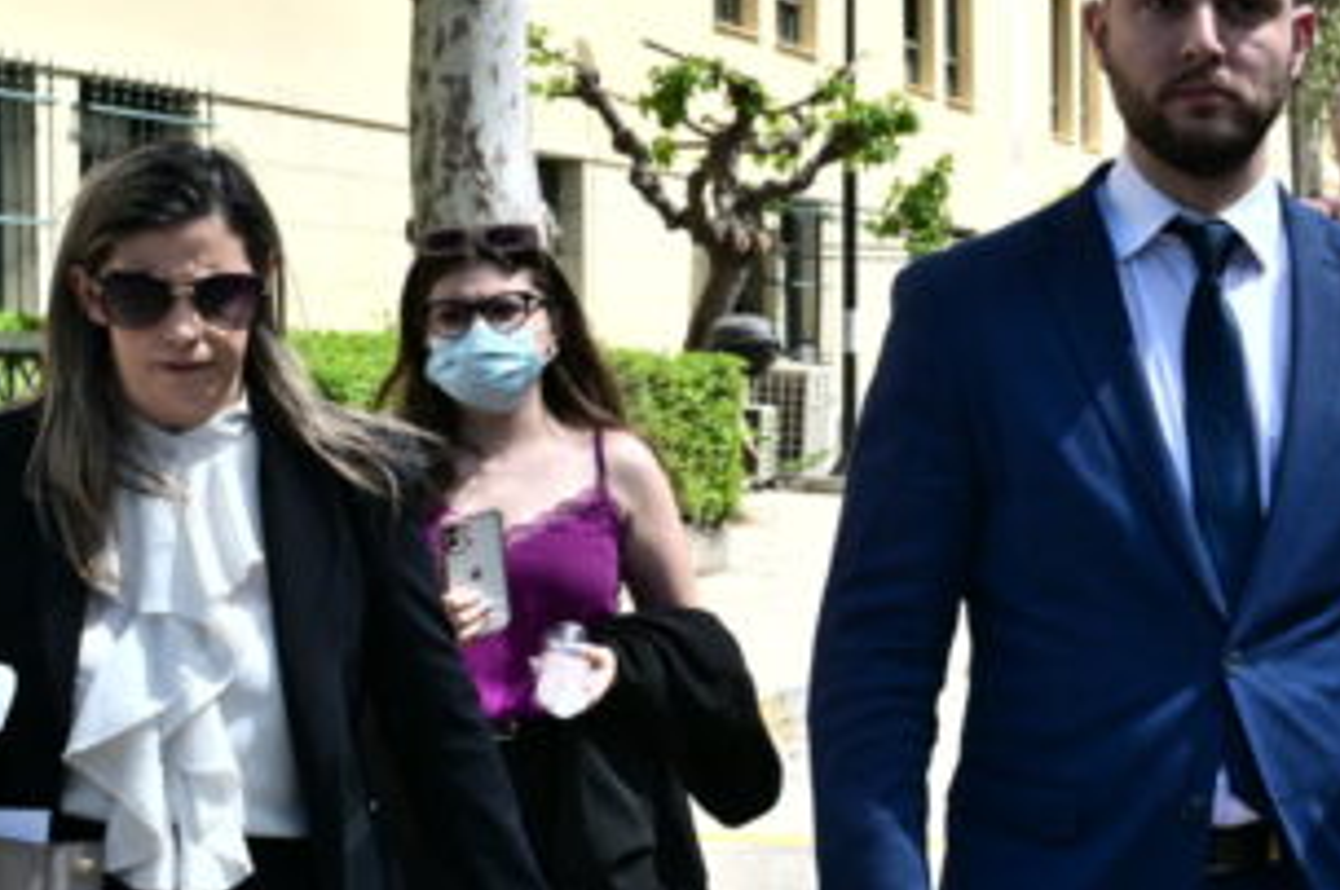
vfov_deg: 16.4
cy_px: 366
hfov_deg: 23.9
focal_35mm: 83
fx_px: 3086
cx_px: 1164
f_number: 7.1
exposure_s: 1/1000
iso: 400
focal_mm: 28
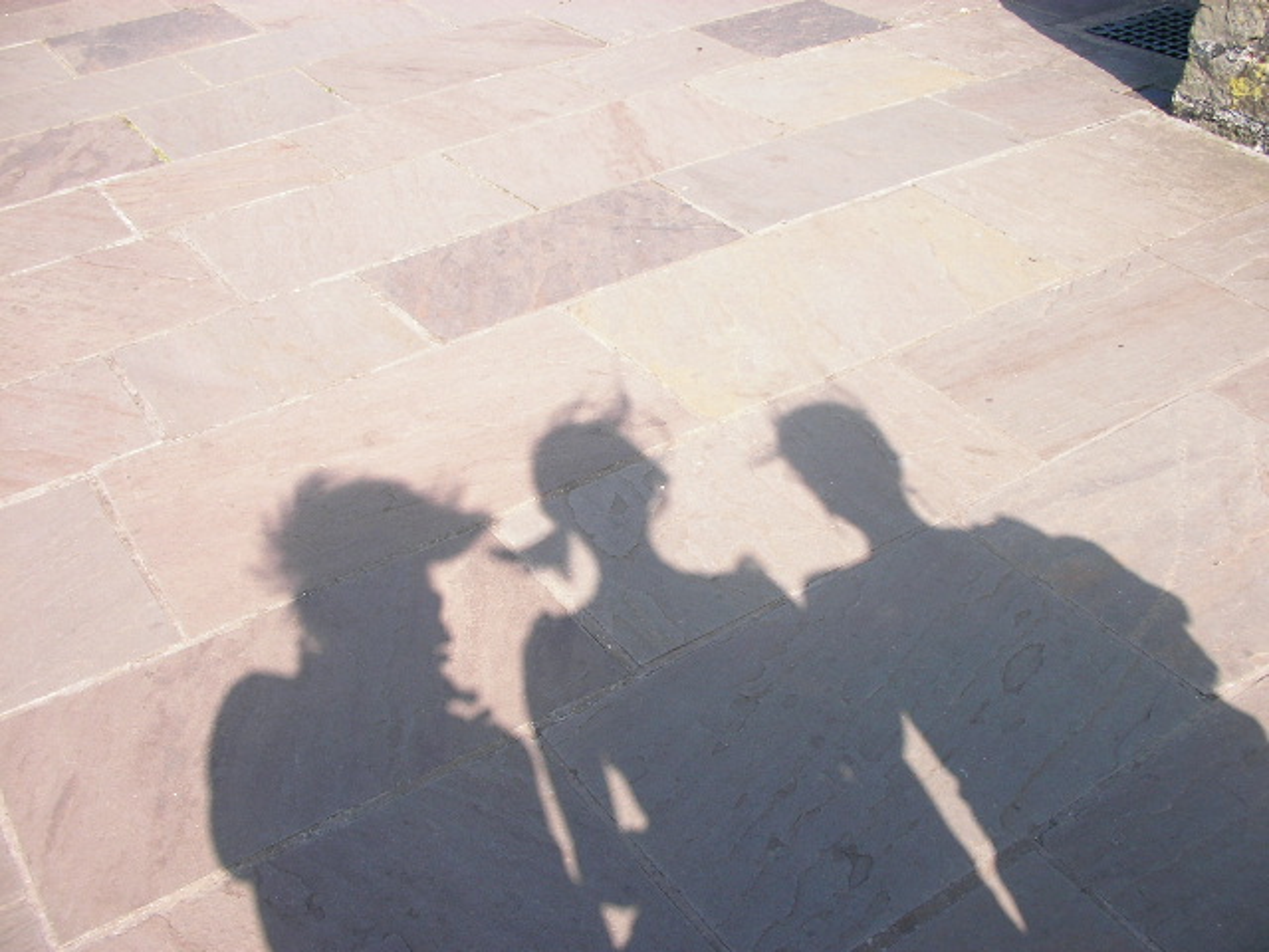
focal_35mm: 38
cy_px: 476
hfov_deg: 49.0
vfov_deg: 37.7
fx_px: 1393
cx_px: 634
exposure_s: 1/243
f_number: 3.5
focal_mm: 5.8
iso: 50
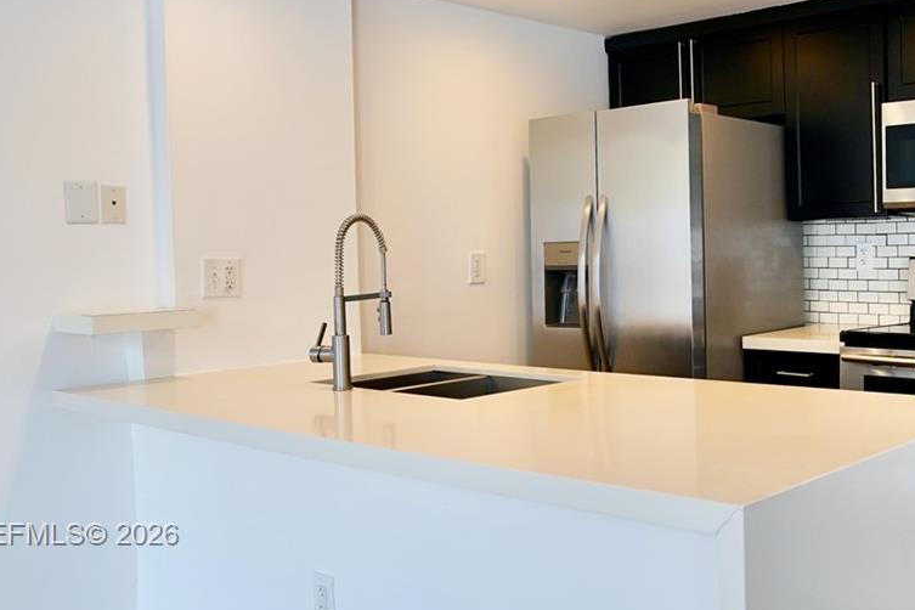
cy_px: 536
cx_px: 772
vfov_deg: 36.7
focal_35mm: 34
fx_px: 864
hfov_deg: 51.2
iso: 640
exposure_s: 1/160
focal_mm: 16
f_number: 4
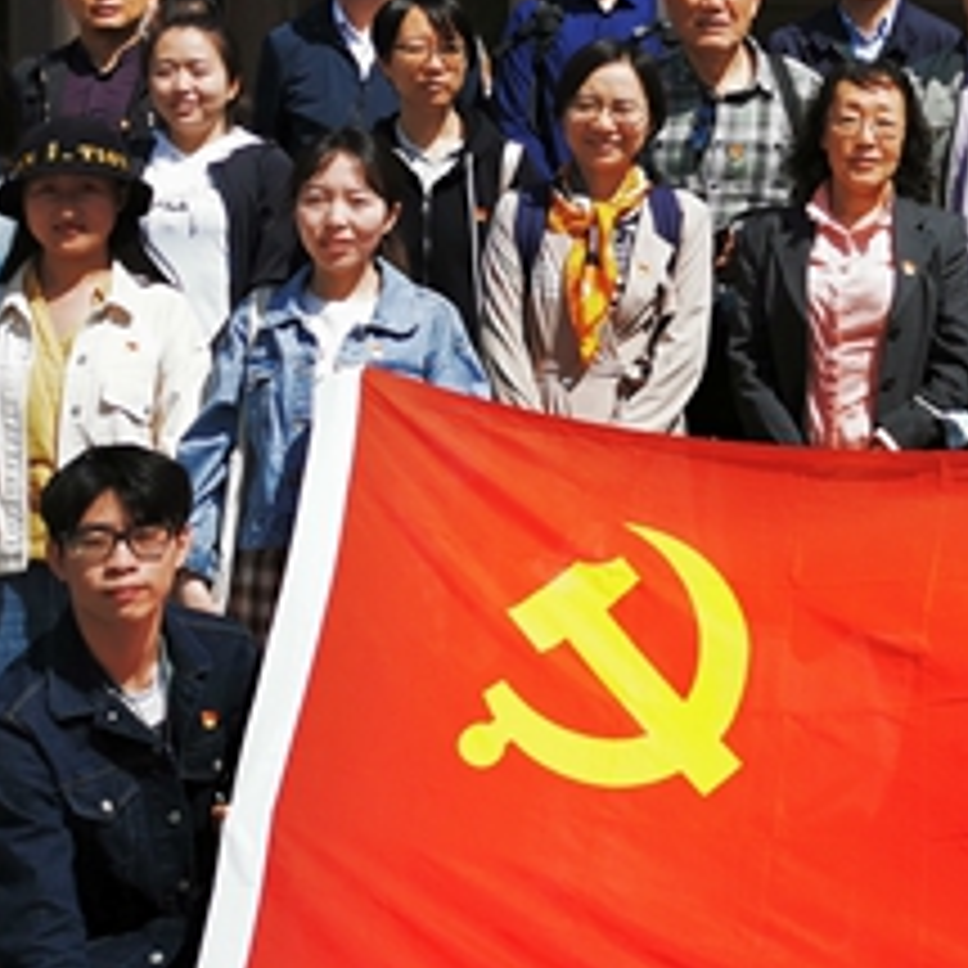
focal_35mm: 71
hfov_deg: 23.2
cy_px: 243
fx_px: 2246
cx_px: 995
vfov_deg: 24.1
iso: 50
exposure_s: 1/3268
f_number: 1.8
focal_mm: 5.58
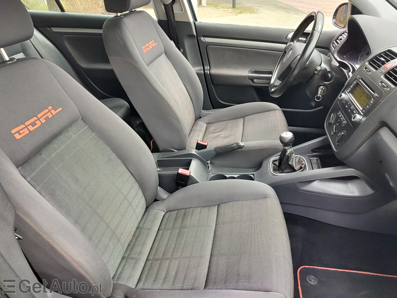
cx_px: 198
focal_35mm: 23
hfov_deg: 73.9
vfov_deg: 58.9
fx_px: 264
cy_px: 149
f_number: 1.8
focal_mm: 5.56
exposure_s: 1/174
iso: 100
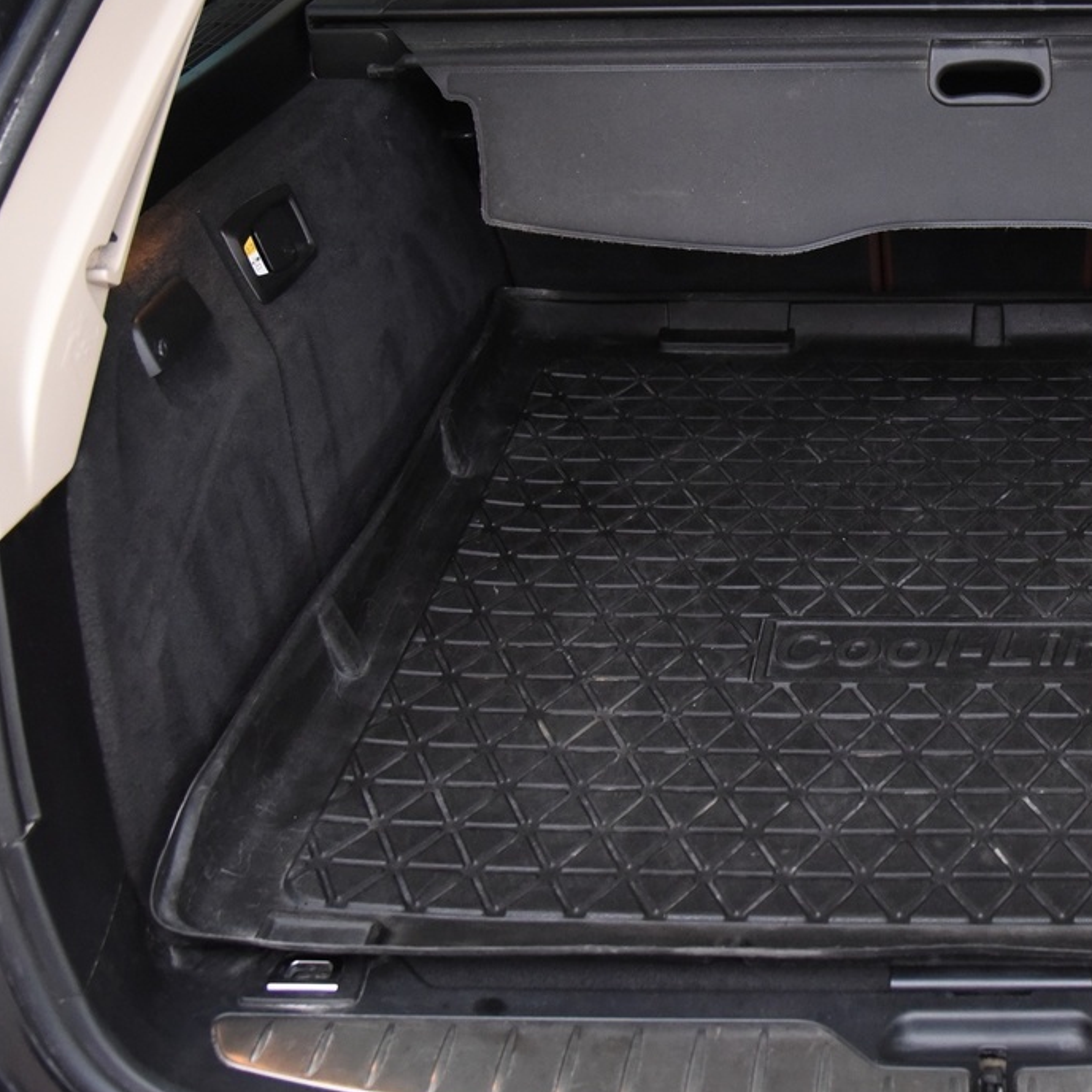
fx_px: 1713
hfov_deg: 33.3
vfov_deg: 35.1
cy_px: 390
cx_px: 1002
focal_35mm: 48
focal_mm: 24
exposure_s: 1/80
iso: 4000
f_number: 4
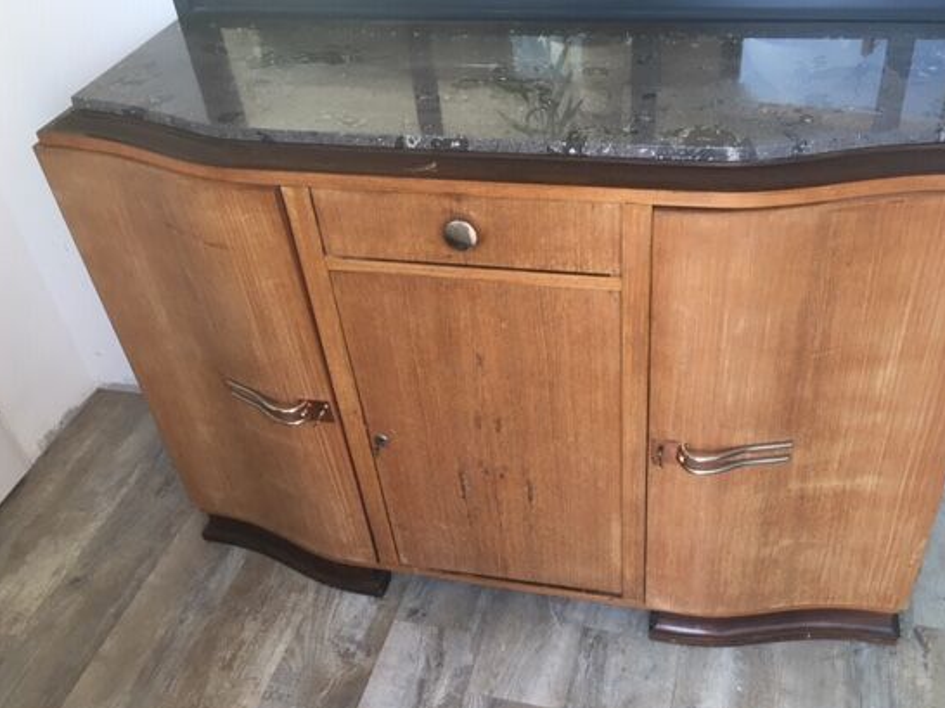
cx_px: 509
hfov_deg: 53.9
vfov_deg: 41.7
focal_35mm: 34
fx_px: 928
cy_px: 402
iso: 50
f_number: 2.2
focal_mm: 4.15
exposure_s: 1/33
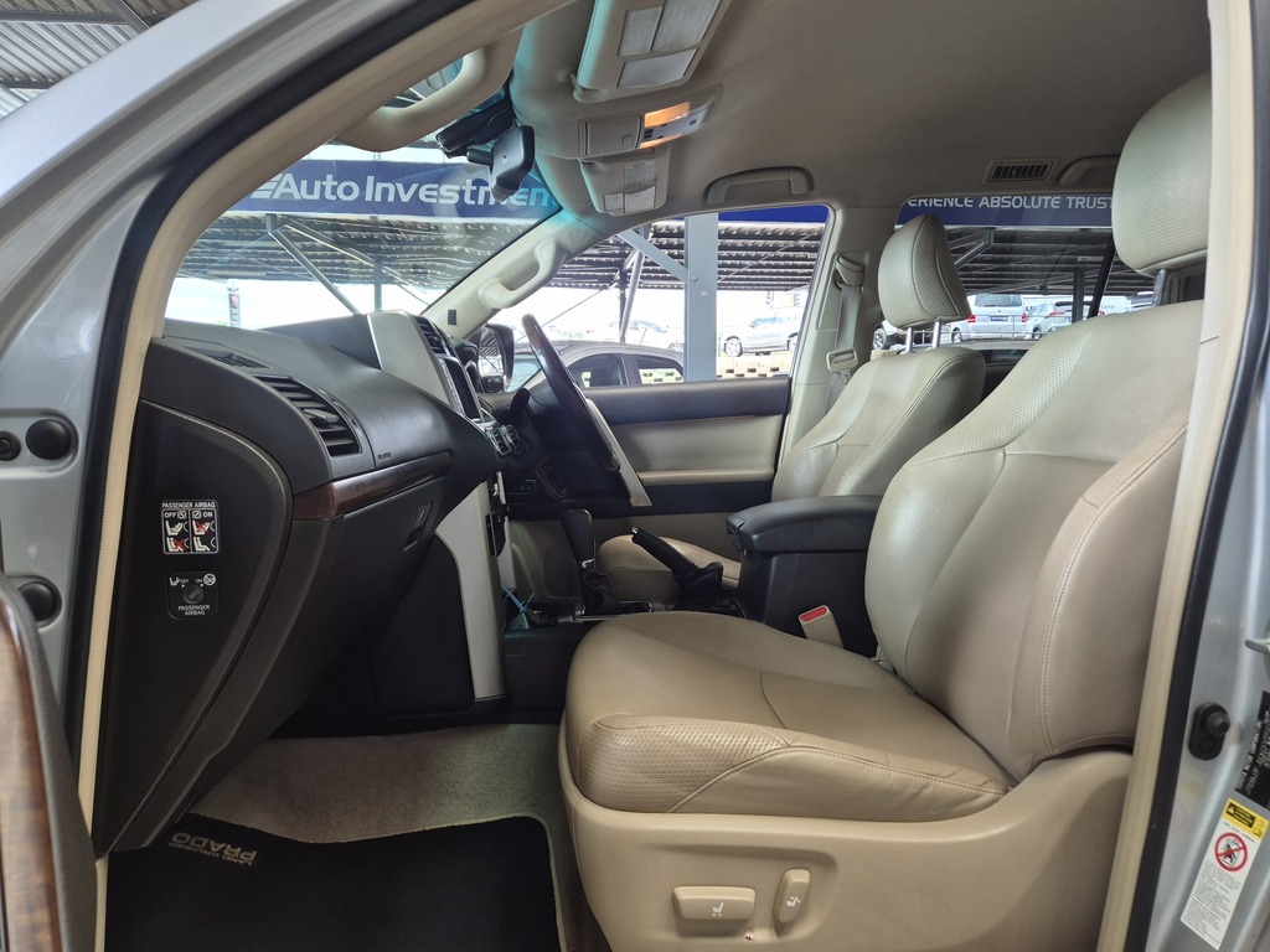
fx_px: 844
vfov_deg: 58.9
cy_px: 476
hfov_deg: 73.9
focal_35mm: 23
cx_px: 635
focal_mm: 5.4
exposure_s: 1/180
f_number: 1.8
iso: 80
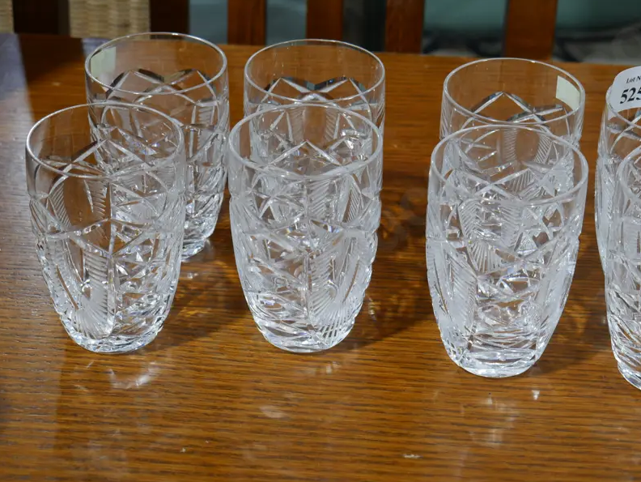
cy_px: 226
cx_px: 391
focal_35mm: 75
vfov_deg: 19.7
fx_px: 1390
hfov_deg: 25.9
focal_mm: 29
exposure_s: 1/60
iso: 500
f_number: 5.4
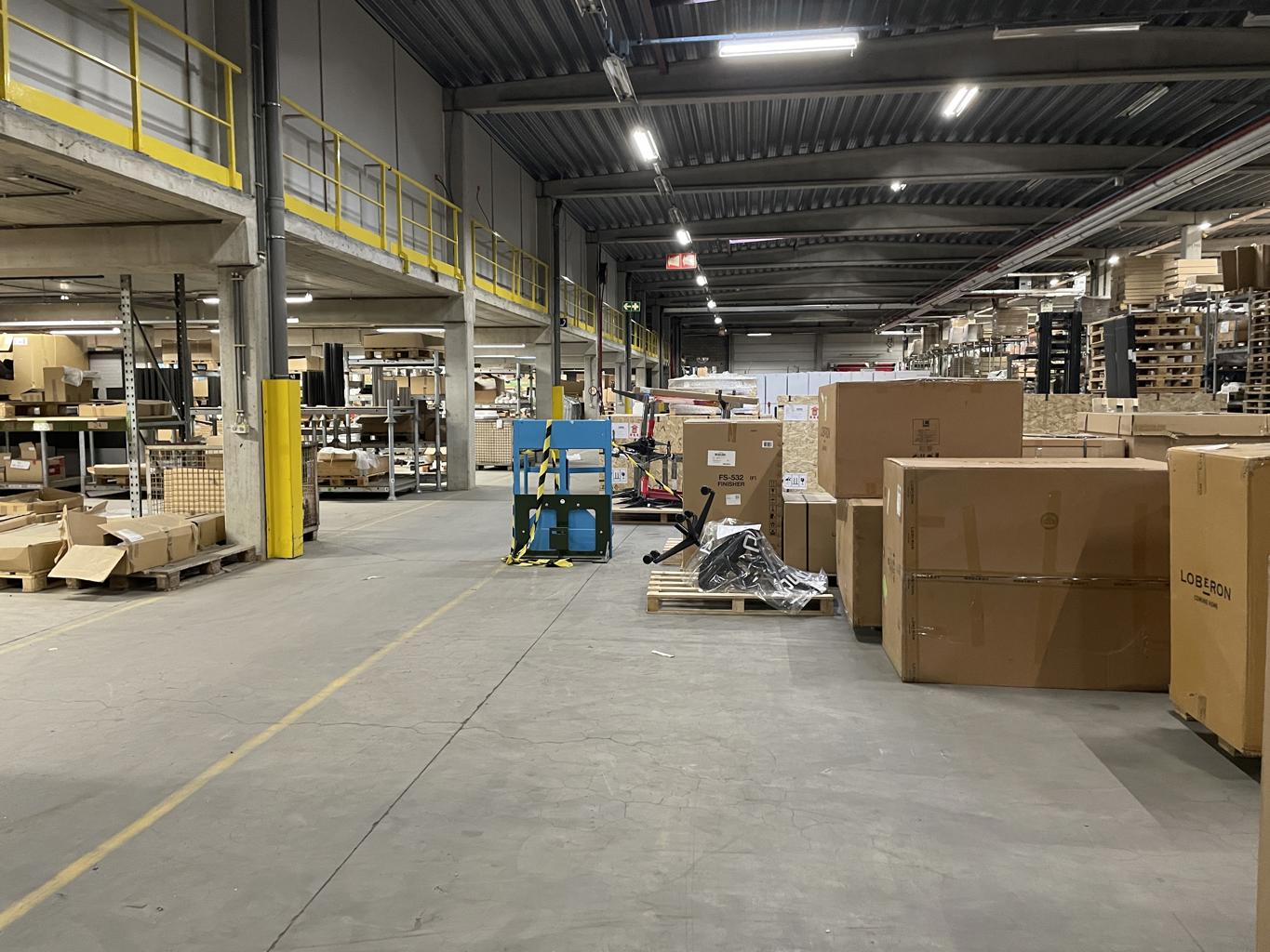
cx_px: 635
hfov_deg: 67.3
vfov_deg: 53.1
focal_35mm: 26
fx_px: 954
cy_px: 476
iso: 500
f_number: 1.6
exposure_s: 1/33
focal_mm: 4.2
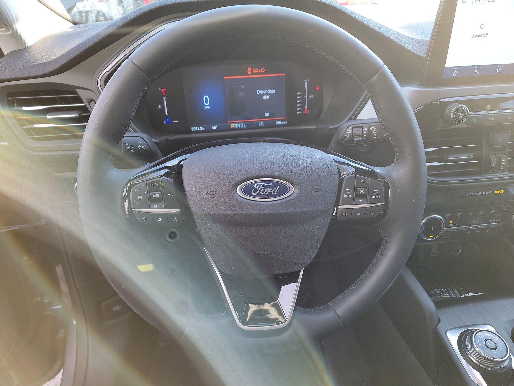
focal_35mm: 24
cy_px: 193
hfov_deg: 71.6
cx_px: 257
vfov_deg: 56.8
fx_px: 356
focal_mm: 6.7
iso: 117
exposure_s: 1/59
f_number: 1.8
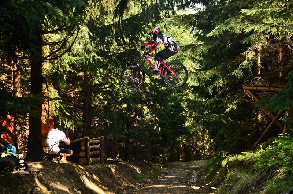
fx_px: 853
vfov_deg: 13.0
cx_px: 146
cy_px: 97
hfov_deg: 19.5
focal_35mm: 105
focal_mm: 70
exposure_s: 1/250
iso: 800
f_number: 7.1
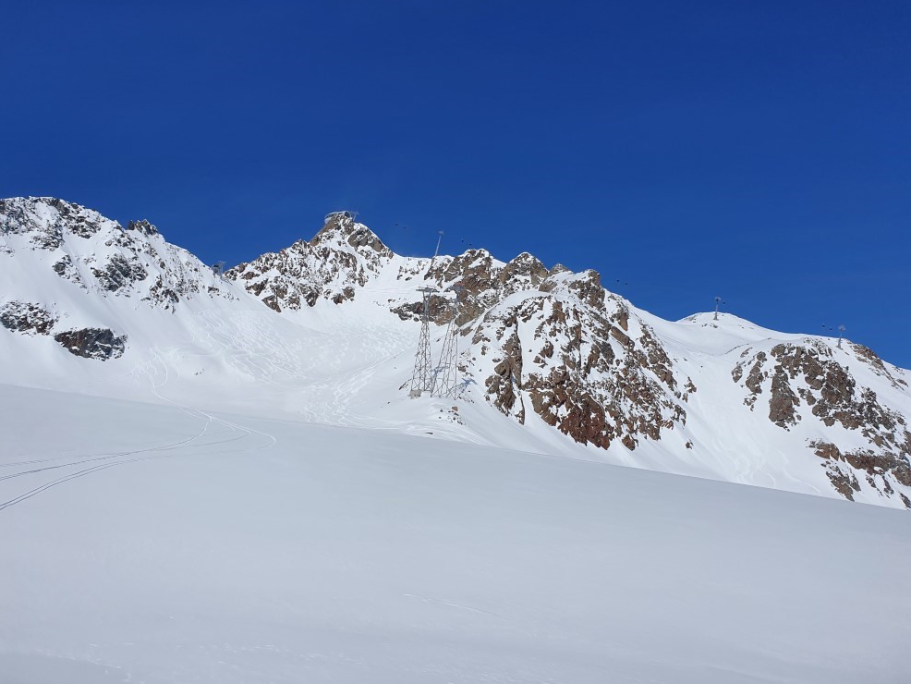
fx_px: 711
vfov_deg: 51.4
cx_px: 457
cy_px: 331
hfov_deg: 65.3
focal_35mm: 27
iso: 50
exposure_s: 1/6848
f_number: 2.4
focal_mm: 4.32
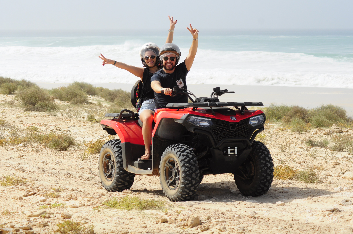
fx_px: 1028
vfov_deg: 13.0
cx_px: 176
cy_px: 117
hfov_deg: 19.5
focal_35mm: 105
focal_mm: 70
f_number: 9
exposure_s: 1/1250
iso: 320
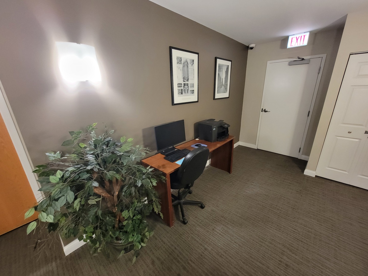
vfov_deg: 89.9
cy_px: 138
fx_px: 138
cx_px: 184
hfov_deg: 106.2
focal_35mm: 13
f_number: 2.2
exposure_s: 1/24
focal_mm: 2.2
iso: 640
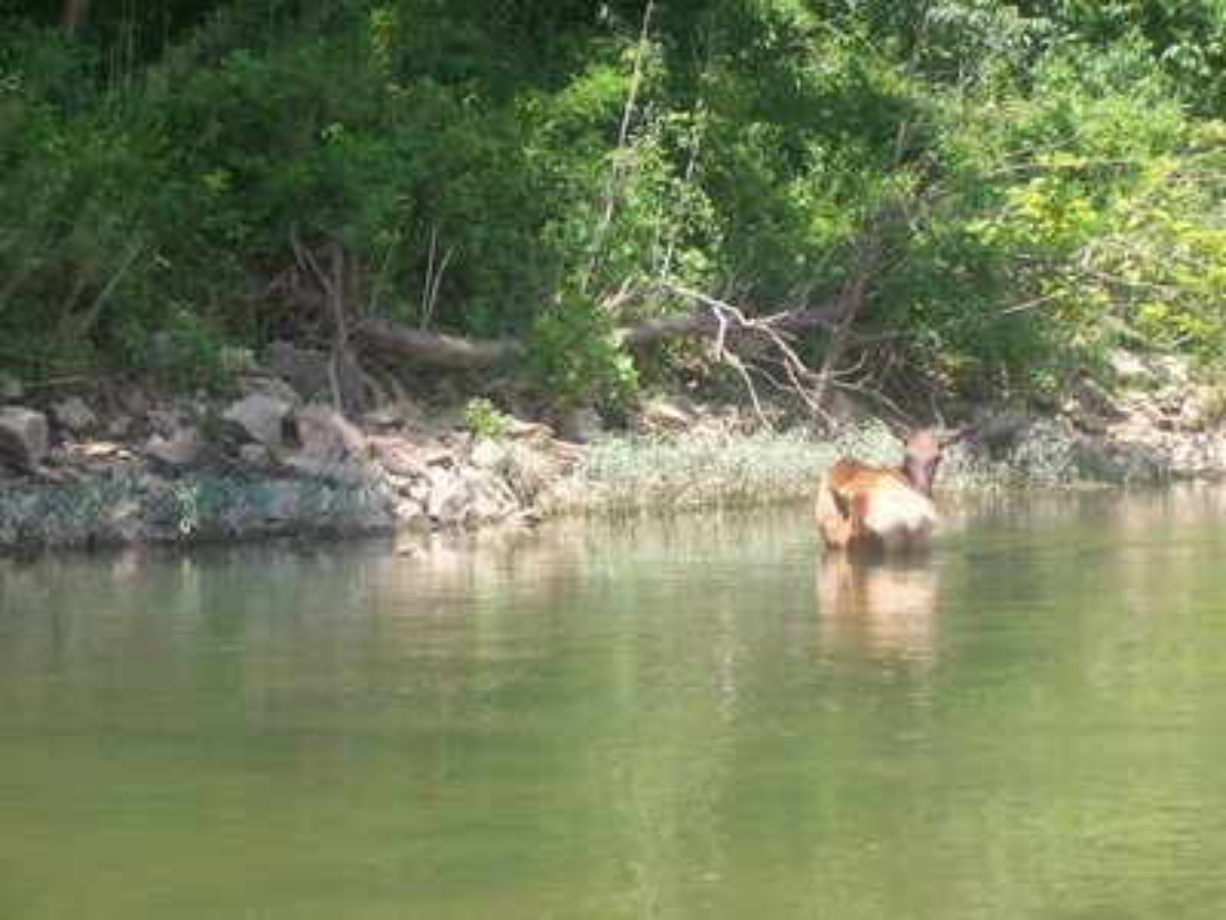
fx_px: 3613
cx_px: 613
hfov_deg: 19.3
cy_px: 460
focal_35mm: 102
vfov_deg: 14.5
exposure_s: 1/180
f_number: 4.6
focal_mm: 16.8
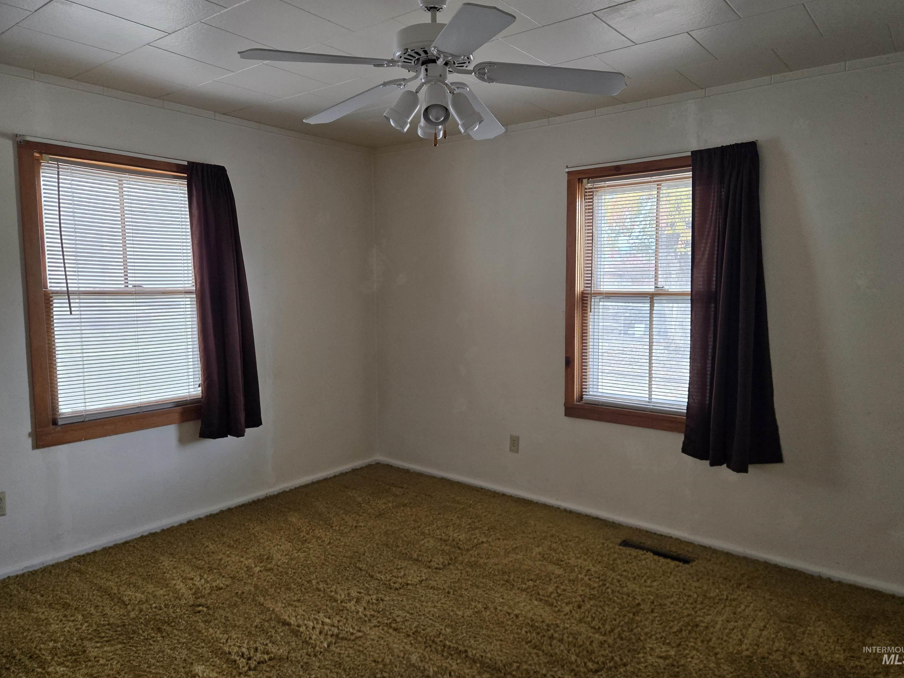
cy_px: 328
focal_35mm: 24
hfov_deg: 71.6
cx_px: 462
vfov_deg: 56.8
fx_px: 627
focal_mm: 5.4
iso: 250
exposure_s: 1/120
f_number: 1.8
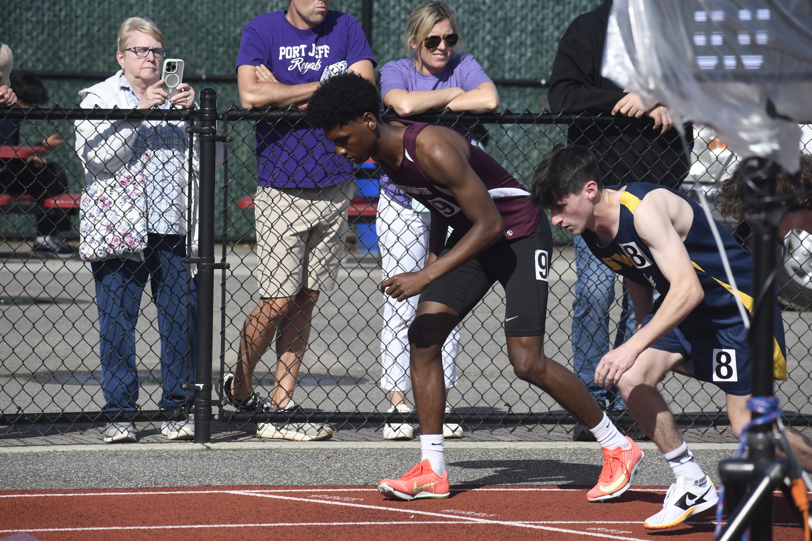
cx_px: 406
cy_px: 270
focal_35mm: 247
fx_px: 5571
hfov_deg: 8.3
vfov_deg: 5.6
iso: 640
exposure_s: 1/3200
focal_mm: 165
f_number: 7.1
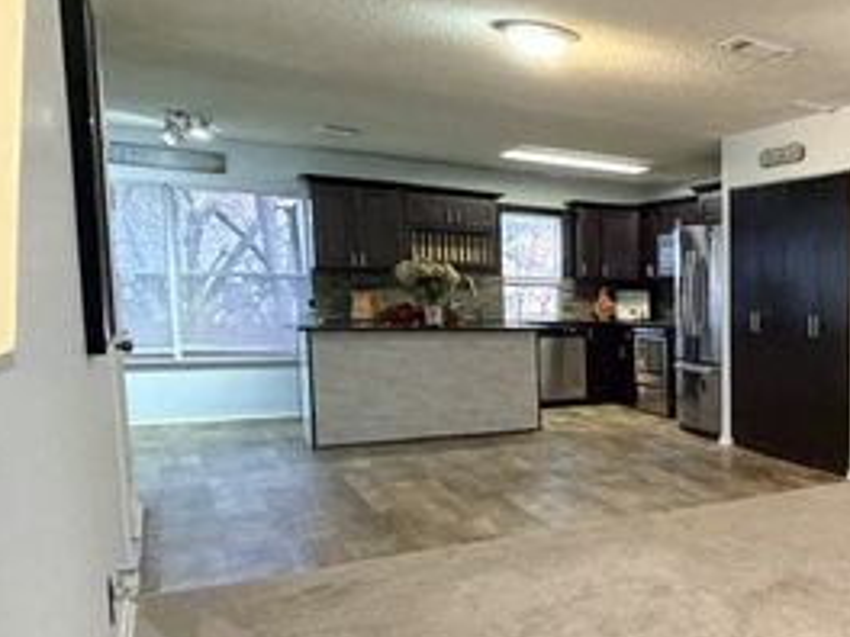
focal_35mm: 34
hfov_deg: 39.4
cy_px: 380
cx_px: 1014
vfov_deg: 41.6
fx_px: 835
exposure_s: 1/60
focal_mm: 2.22
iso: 640
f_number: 2.2
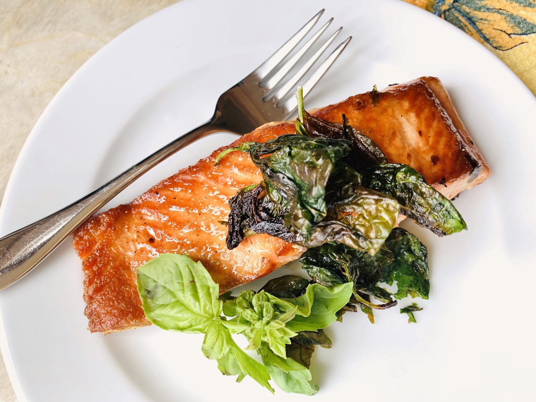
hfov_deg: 67.3
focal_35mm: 26
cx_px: 268
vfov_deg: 53.1
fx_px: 403
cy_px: 201
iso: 400
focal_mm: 4.25
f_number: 1.8
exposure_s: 1/40
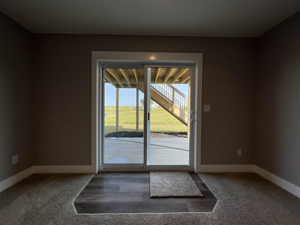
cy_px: 112
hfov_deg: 106.2
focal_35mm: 13
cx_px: 150
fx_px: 113
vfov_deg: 89.9
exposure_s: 1/299
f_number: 1.8
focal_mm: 1.57
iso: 32
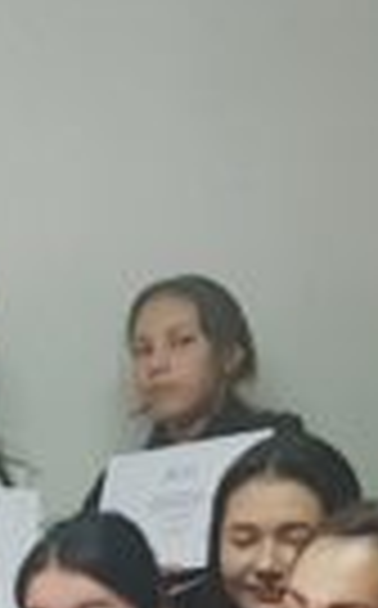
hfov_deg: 9.8
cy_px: 714
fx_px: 2117
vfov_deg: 15.8
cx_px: -241
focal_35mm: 128
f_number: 1.7
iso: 125
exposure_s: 1/50
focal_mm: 4.3
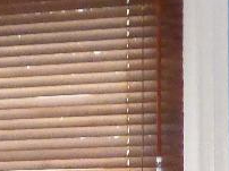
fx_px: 1414
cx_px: -338
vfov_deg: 6.7
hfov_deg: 8.4
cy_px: 330
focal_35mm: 214
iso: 640
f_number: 3.3
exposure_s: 1/60
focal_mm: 5.29
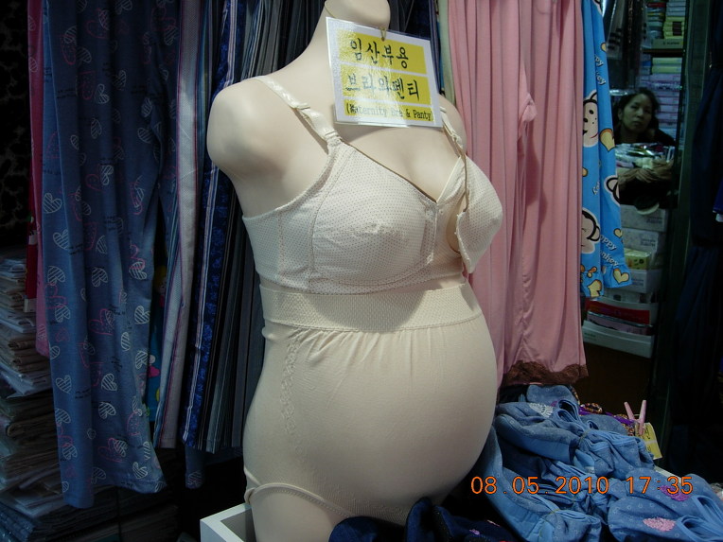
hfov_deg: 49.0
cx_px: 362
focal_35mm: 38
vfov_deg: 37.7
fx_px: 794
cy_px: 271
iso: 64
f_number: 2.8
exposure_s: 1/65.8
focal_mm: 7.8
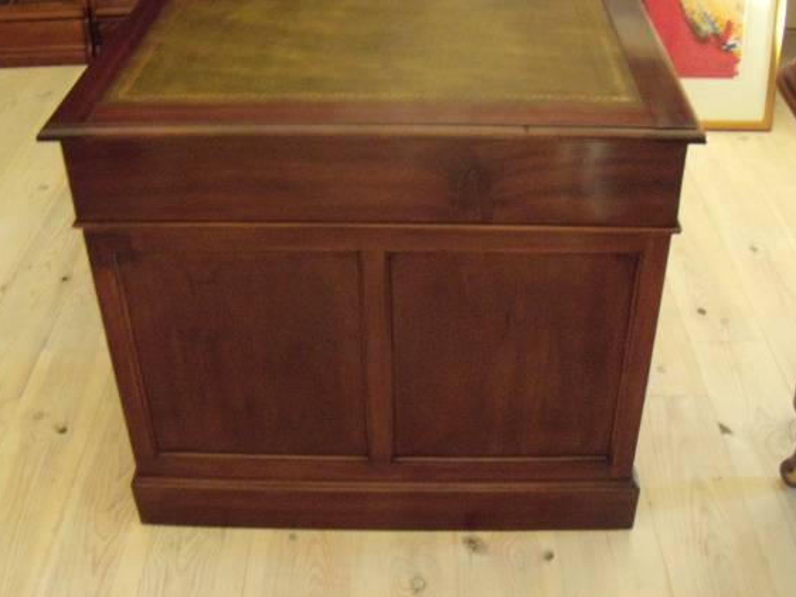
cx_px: 391
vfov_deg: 35.1
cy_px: 318
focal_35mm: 41
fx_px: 942
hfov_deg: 45.8
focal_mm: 6.4
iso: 640
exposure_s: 1/8
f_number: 3.6
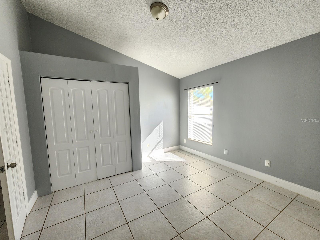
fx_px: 120
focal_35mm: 13
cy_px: 120
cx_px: 160
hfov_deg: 106.2
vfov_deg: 89.9
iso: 100
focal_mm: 2.2
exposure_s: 1/120
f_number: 2.2
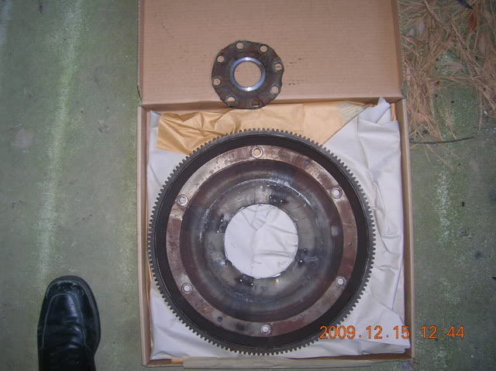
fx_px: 487
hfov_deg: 54.0
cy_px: 186
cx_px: 248
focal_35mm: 34
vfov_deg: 41.7
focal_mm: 5.7
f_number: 2.9
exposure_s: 1/60.1
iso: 50
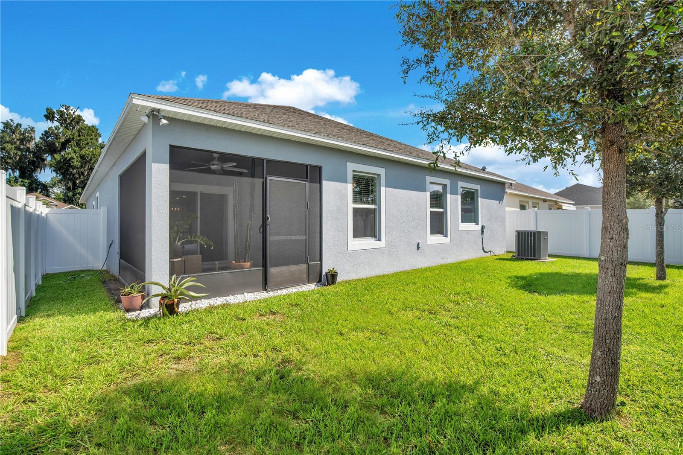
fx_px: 303
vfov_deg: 73.7
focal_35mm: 16
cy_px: 228
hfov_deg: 96.7
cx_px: 342
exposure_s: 1/160
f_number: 10
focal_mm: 16
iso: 100
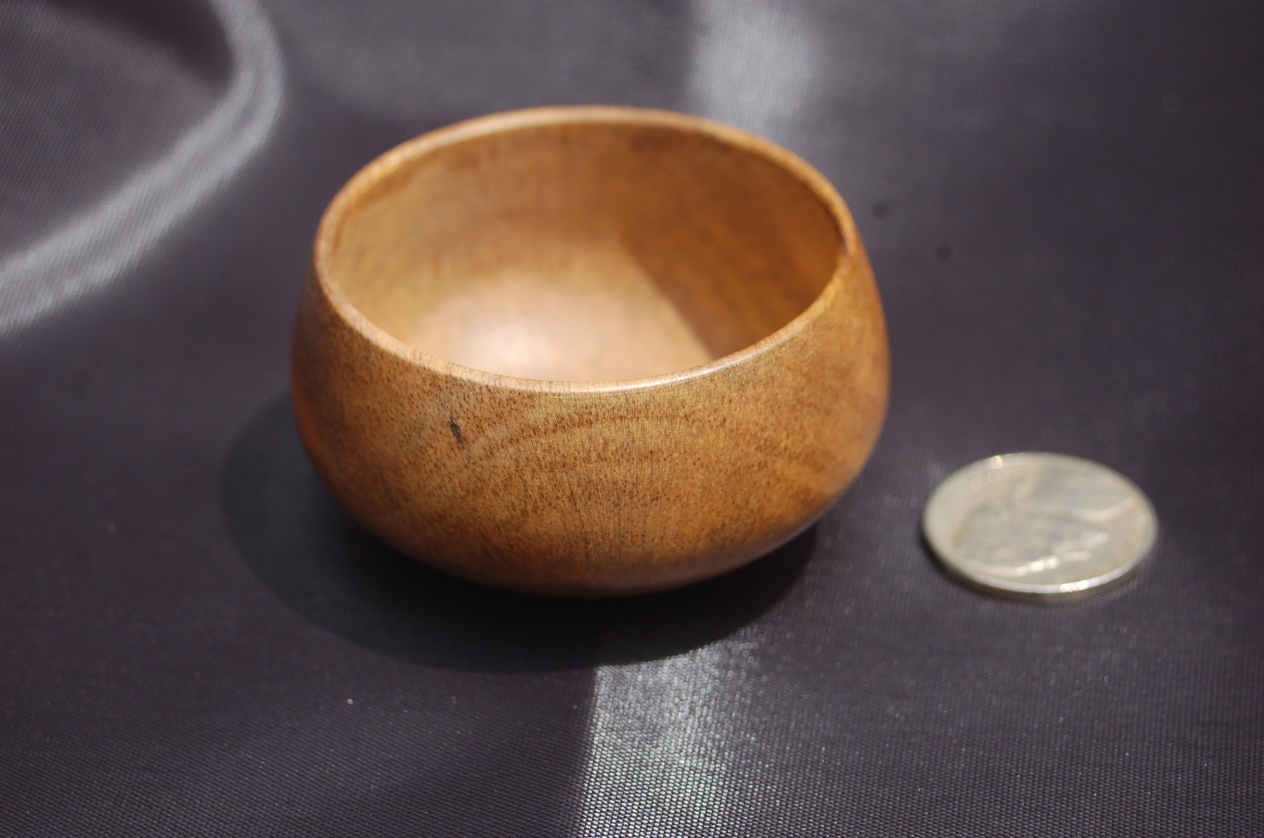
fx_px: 4206
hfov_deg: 17.1
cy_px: 419
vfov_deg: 11.4
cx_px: 632
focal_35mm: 120
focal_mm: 80
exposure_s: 1/320
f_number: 8
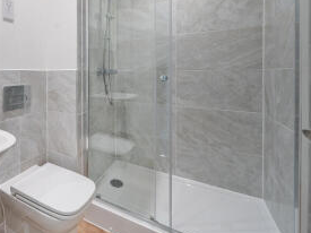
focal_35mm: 20
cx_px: 64
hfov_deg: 73.7
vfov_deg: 63.9
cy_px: 74
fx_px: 180
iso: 100
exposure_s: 1/6
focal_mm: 12
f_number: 8
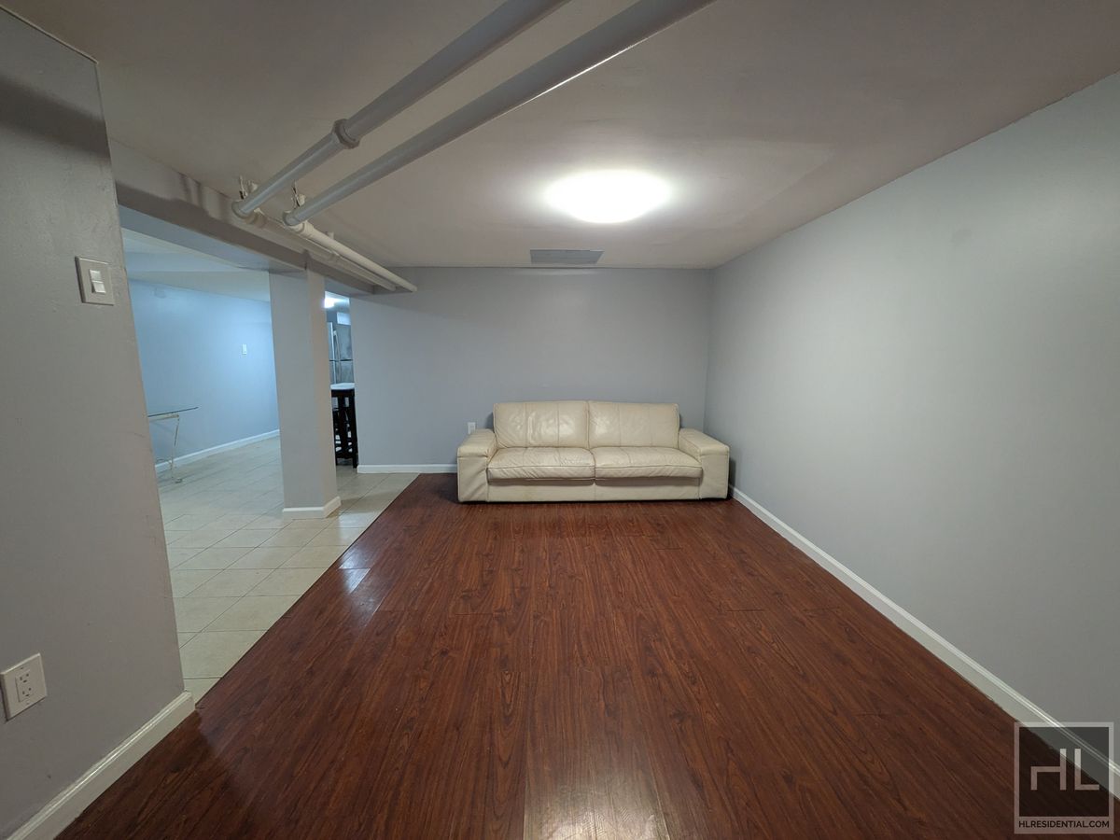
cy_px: 420
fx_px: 453
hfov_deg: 102.1
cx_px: 560
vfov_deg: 85.7
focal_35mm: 14
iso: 132
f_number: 2.2
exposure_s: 1/24
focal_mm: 1.83
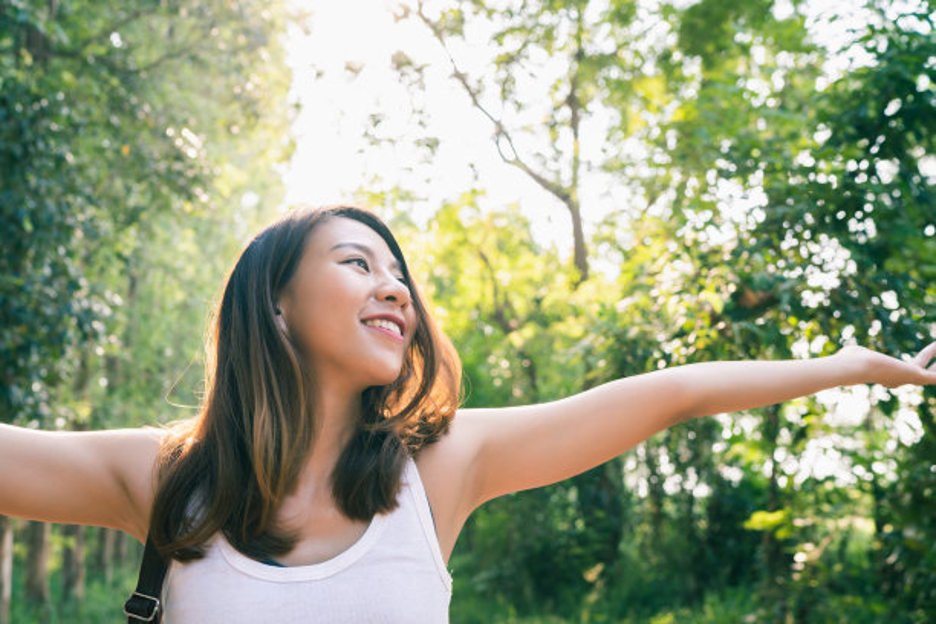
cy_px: 312
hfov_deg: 54.4
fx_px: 910
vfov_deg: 37.9
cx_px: 468
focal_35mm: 35
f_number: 4
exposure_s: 1/200
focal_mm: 35
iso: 320
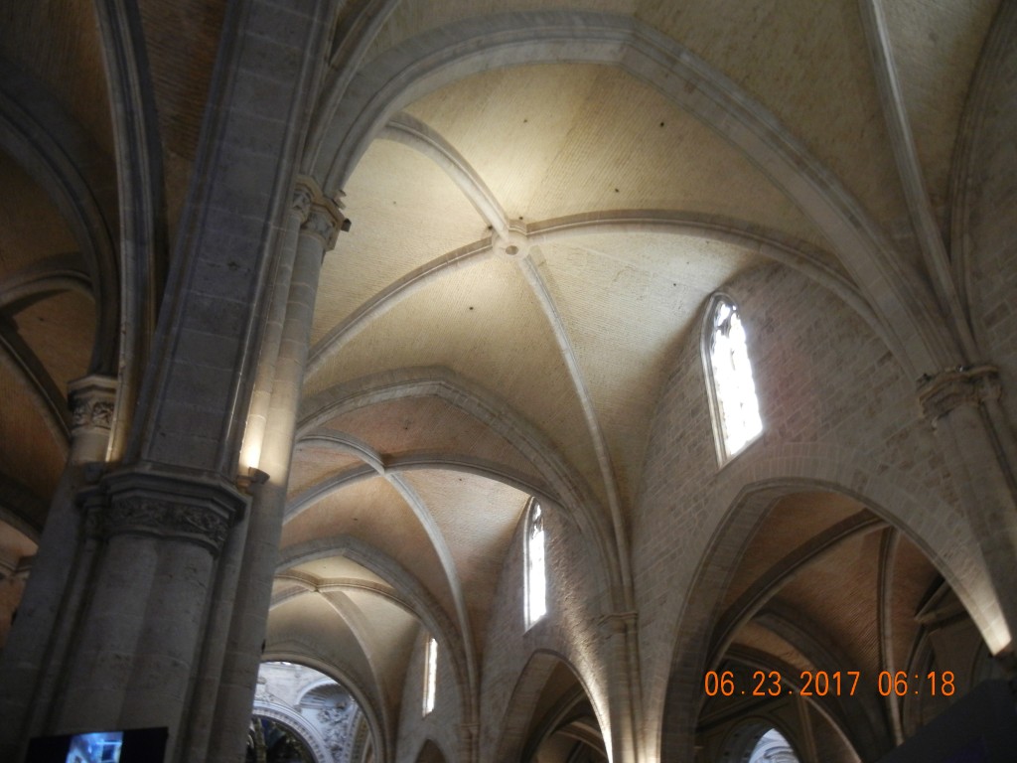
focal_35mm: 30
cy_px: 382
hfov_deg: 60.0
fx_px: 881
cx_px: 508
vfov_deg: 46.8
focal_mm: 5.4
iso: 400
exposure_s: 1/23
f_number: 3.5
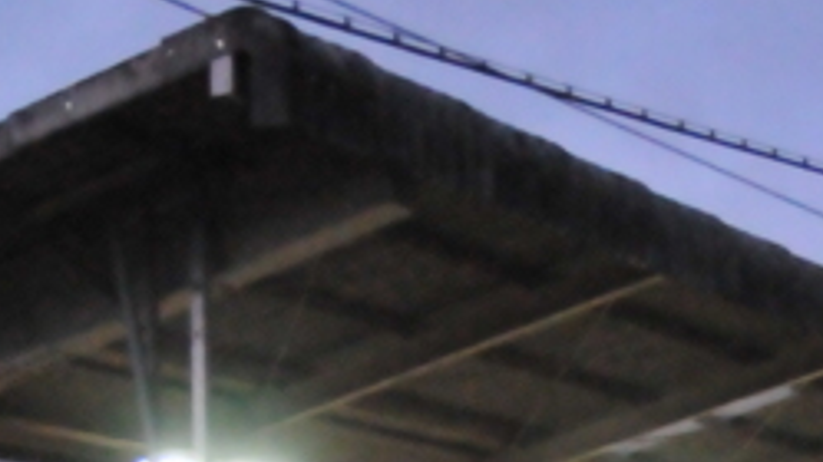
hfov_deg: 17.5
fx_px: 2531
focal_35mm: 116
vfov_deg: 9.6
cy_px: 1006
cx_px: 1005
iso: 3200
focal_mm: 18
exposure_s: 1/100
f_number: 2.8
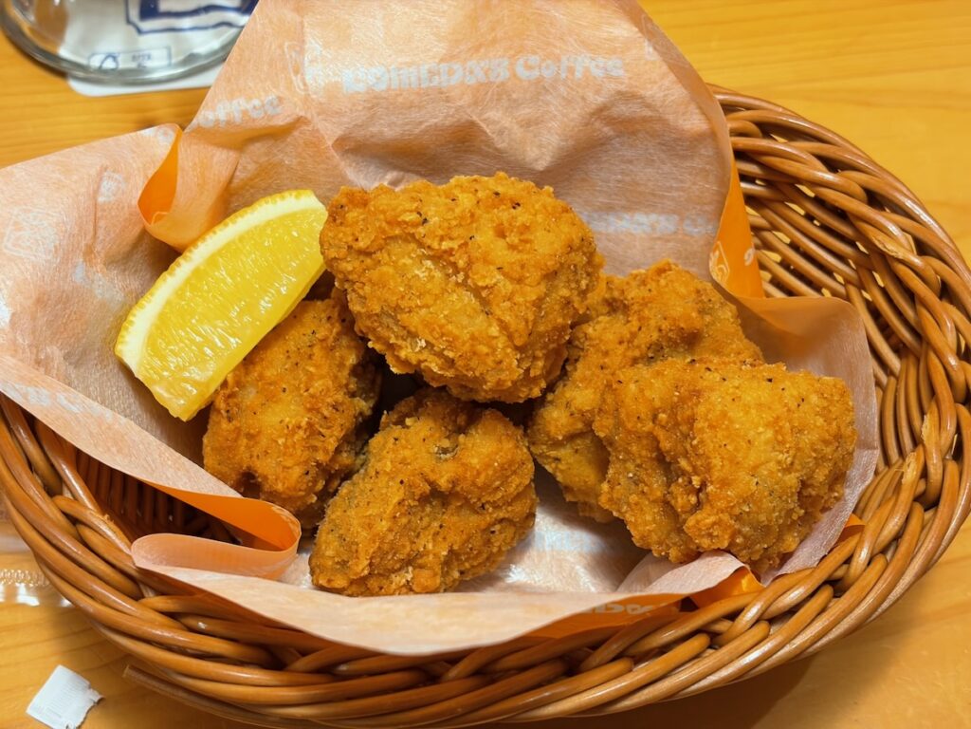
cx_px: 486
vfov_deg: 28.0
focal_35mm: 52
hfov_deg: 36.8
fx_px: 1459
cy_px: 364
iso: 125
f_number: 1.6
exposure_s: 1/50
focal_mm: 5.96
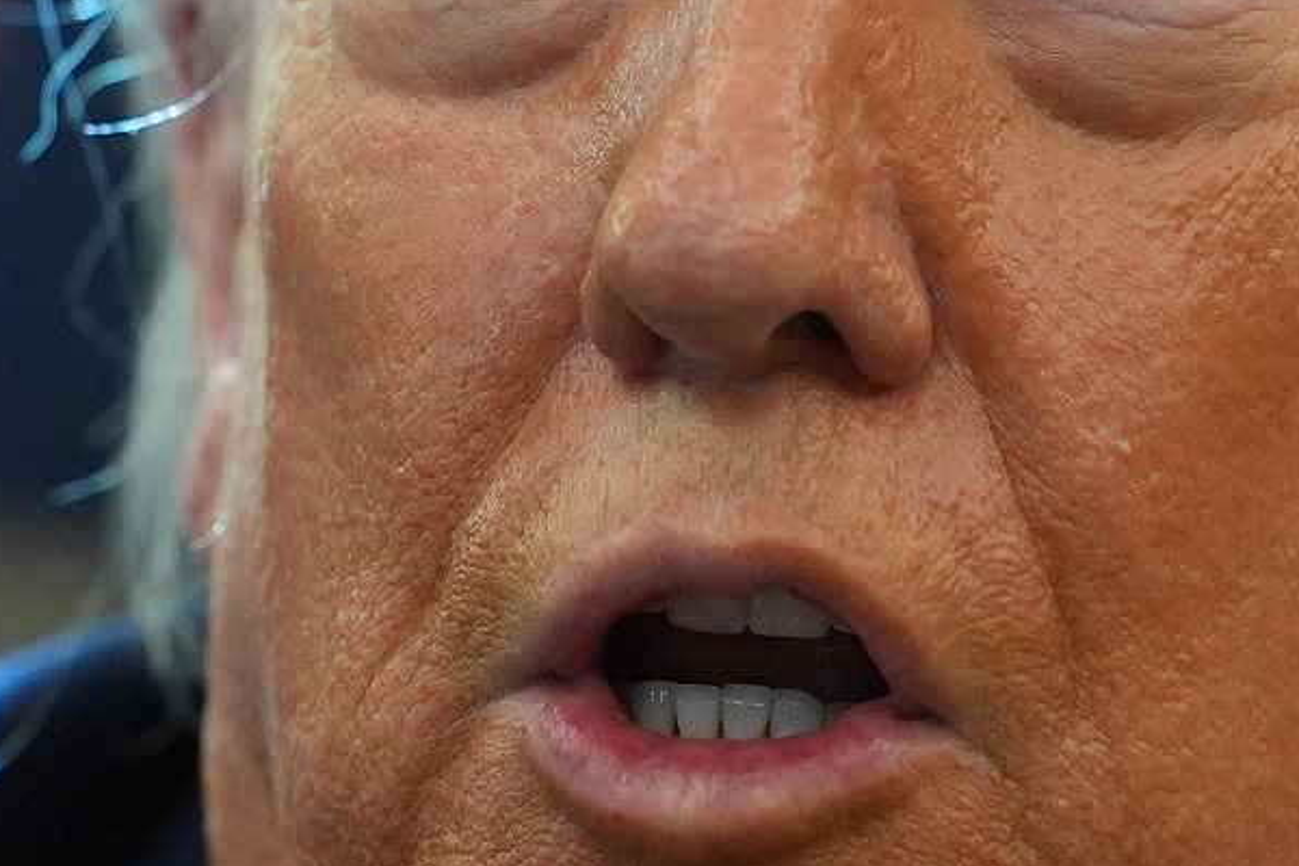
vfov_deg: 2.9
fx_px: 17319
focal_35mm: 480
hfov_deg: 4.3
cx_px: 885
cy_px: 311
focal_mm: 150
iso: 2000
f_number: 2.5
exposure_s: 1/320
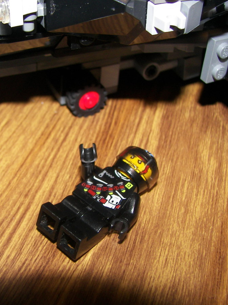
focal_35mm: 51
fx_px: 448
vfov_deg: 37.5
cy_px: 153
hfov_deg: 28.2
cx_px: 60
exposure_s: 1/30
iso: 100
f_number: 2.8
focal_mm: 6
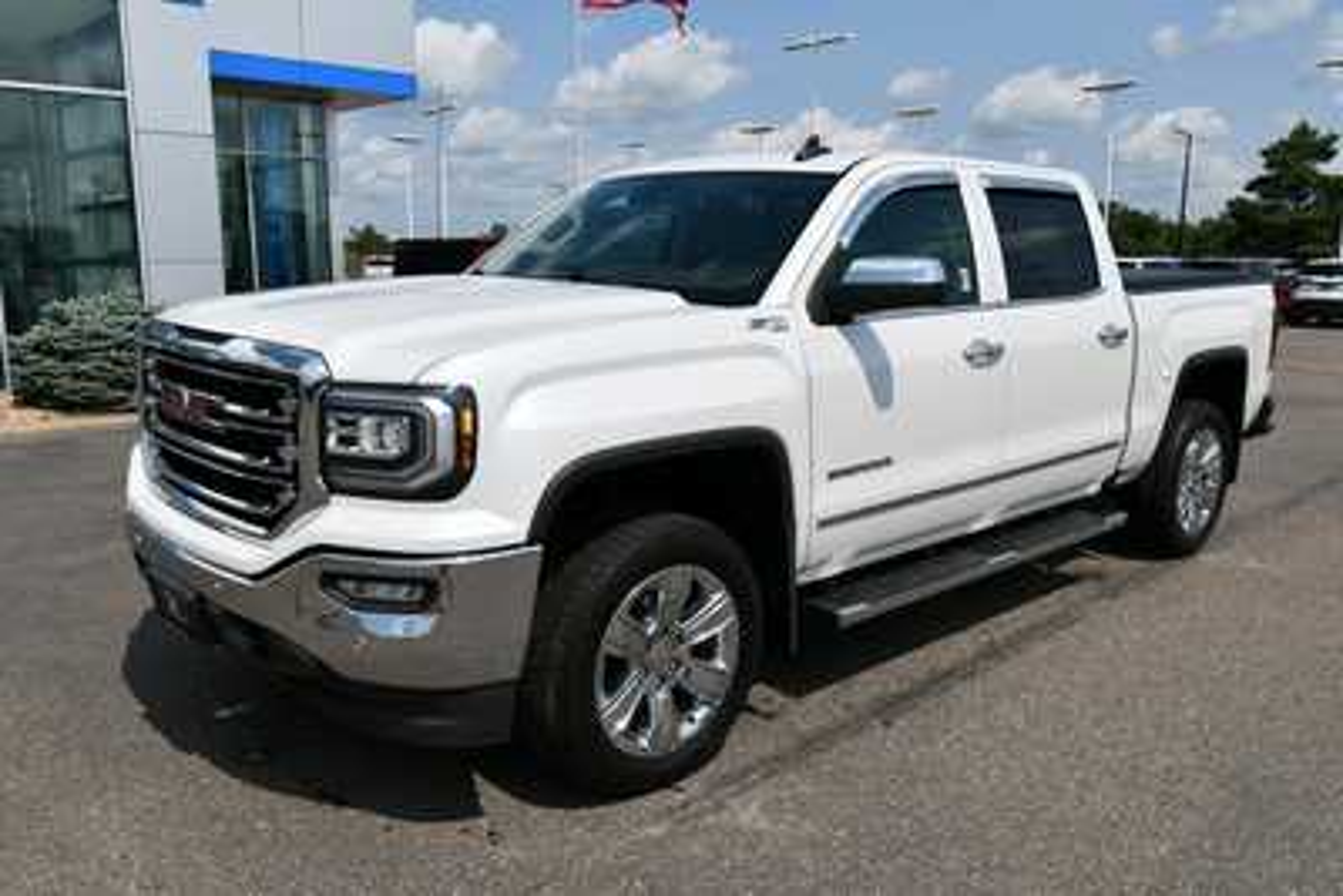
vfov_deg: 43.6
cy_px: 448
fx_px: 1120
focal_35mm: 30
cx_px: 672
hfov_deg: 61.9
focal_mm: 20
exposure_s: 1/400
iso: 100
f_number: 10
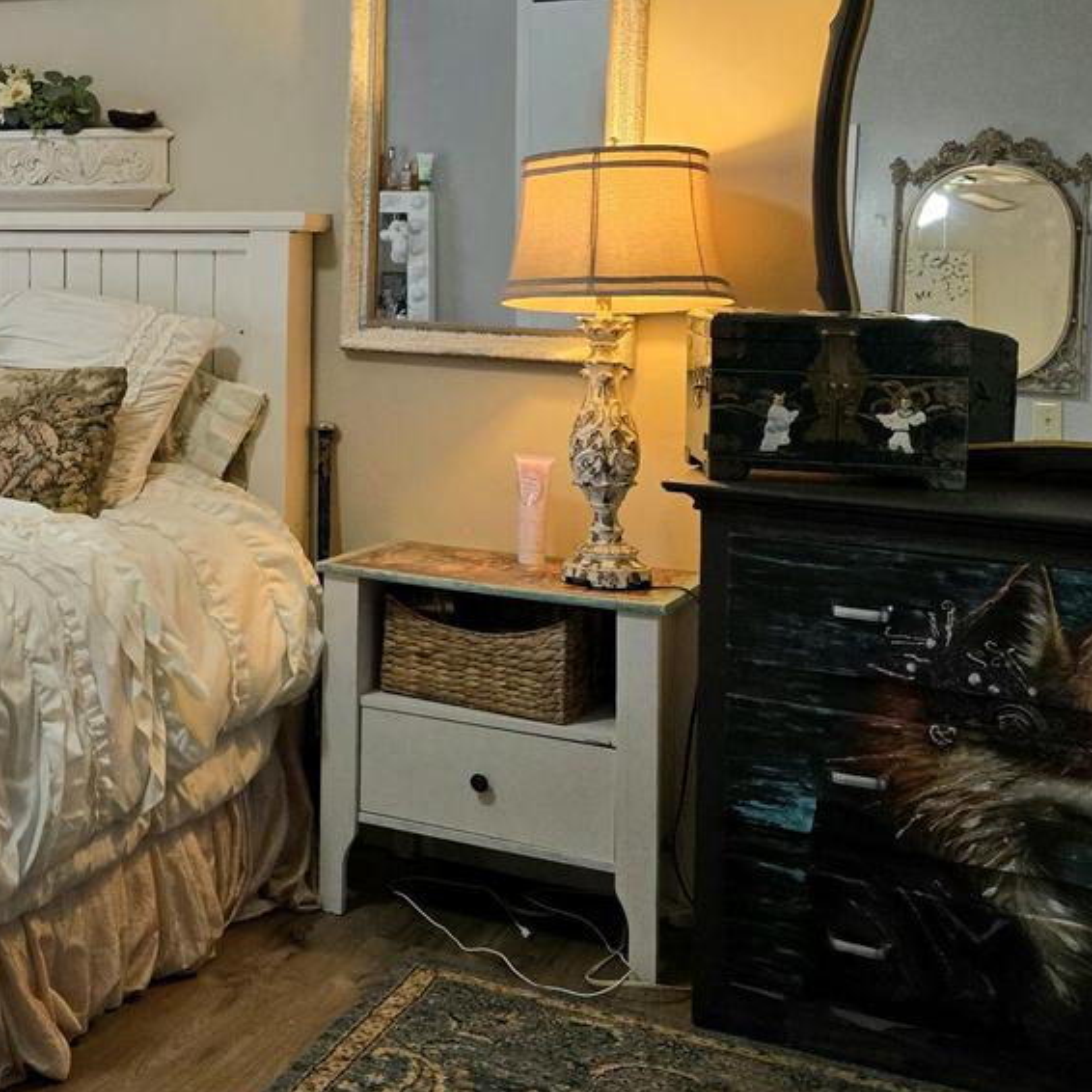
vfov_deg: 33.8
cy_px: 245
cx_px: 63
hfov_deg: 32.5
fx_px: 1749
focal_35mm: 49
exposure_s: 1/120
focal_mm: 5.4
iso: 200
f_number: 1.8
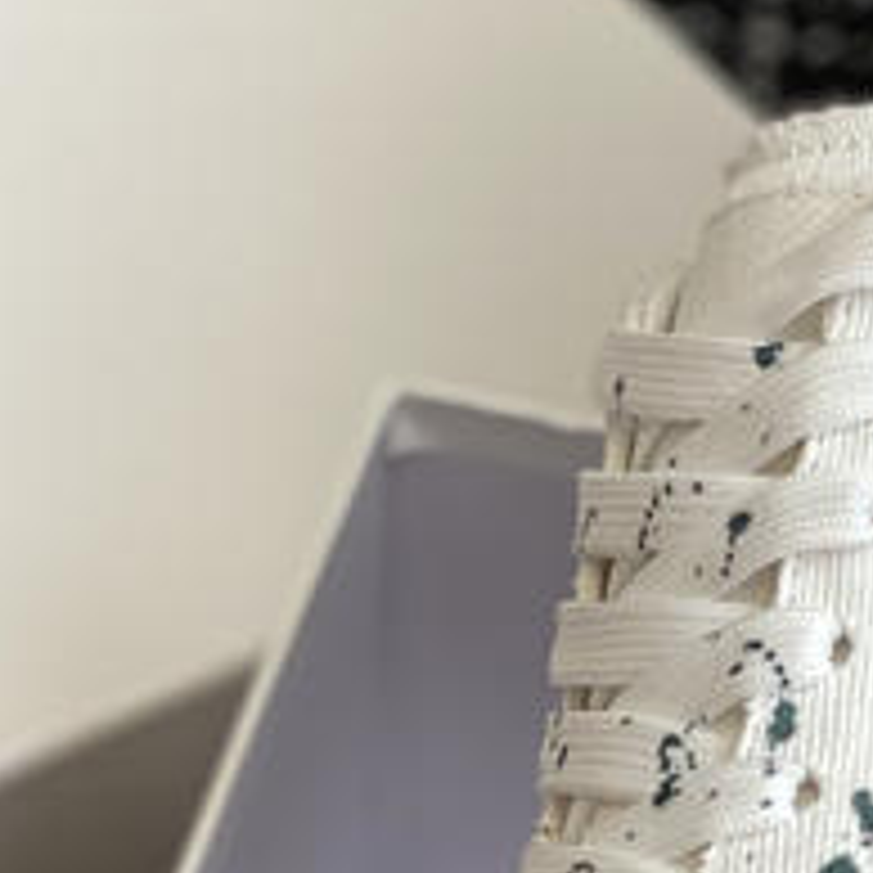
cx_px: 1382
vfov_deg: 8.5
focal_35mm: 205
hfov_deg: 8.3
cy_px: 810
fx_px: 5849
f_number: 2
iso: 25
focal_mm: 6
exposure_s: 1/122
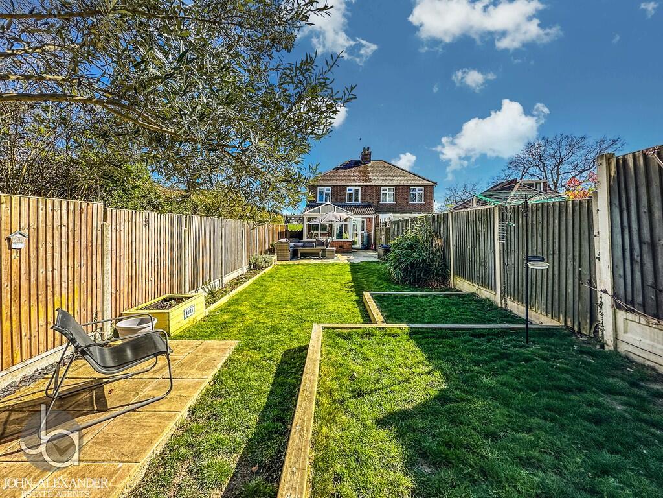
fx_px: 268
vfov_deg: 85.7
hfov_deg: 102.1
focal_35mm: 14
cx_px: 332
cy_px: 249
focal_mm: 2.22
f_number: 2.2
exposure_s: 1/1400
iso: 50
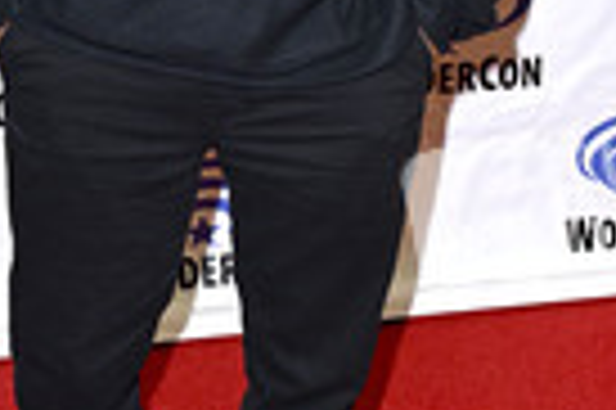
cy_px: -27
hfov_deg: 18.4
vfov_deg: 12.1
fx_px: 1897
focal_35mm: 111
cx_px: 225
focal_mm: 38
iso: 800
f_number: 5.6
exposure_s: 1/250
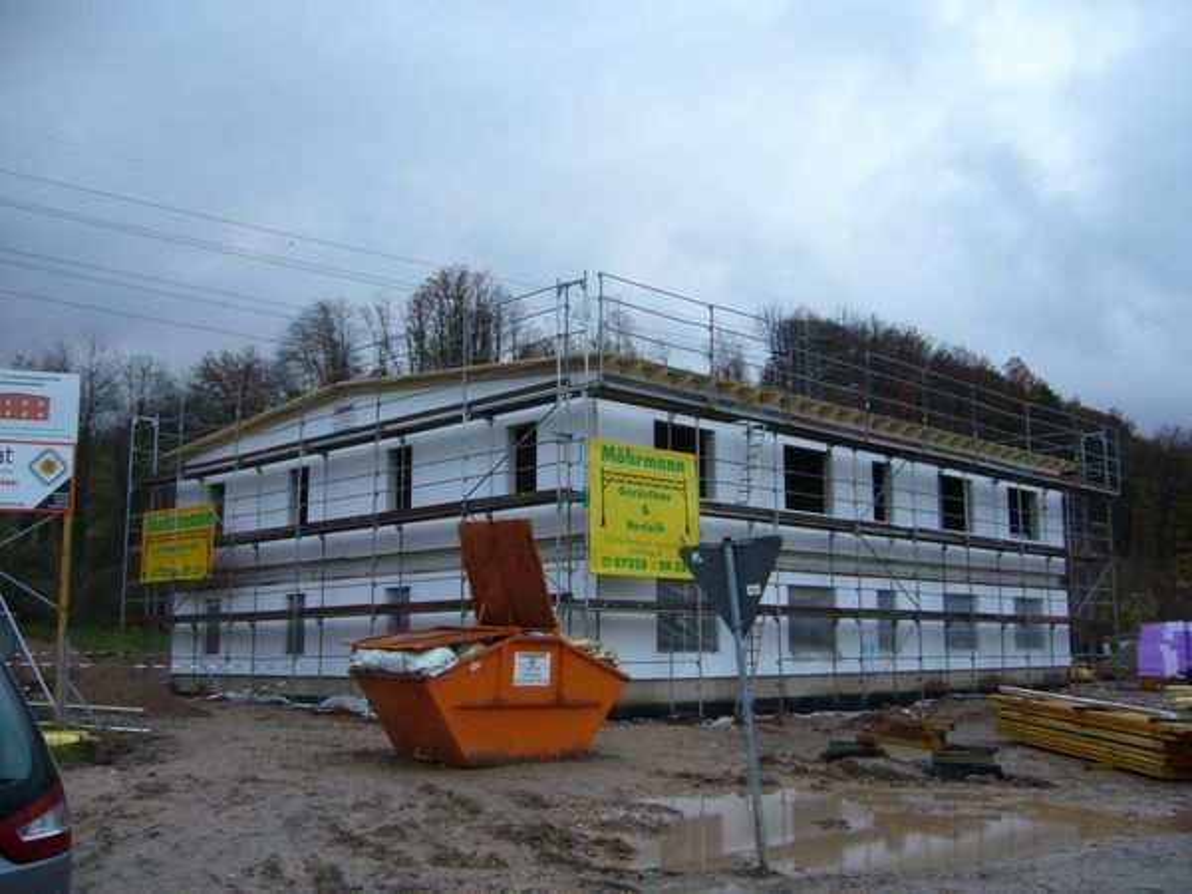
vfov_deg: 40.7
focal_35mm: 35
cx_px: 596
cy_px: 447
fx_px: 1205
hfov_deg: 52.6
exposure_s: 1/30
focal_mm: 5.8
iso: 100
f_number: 2.8
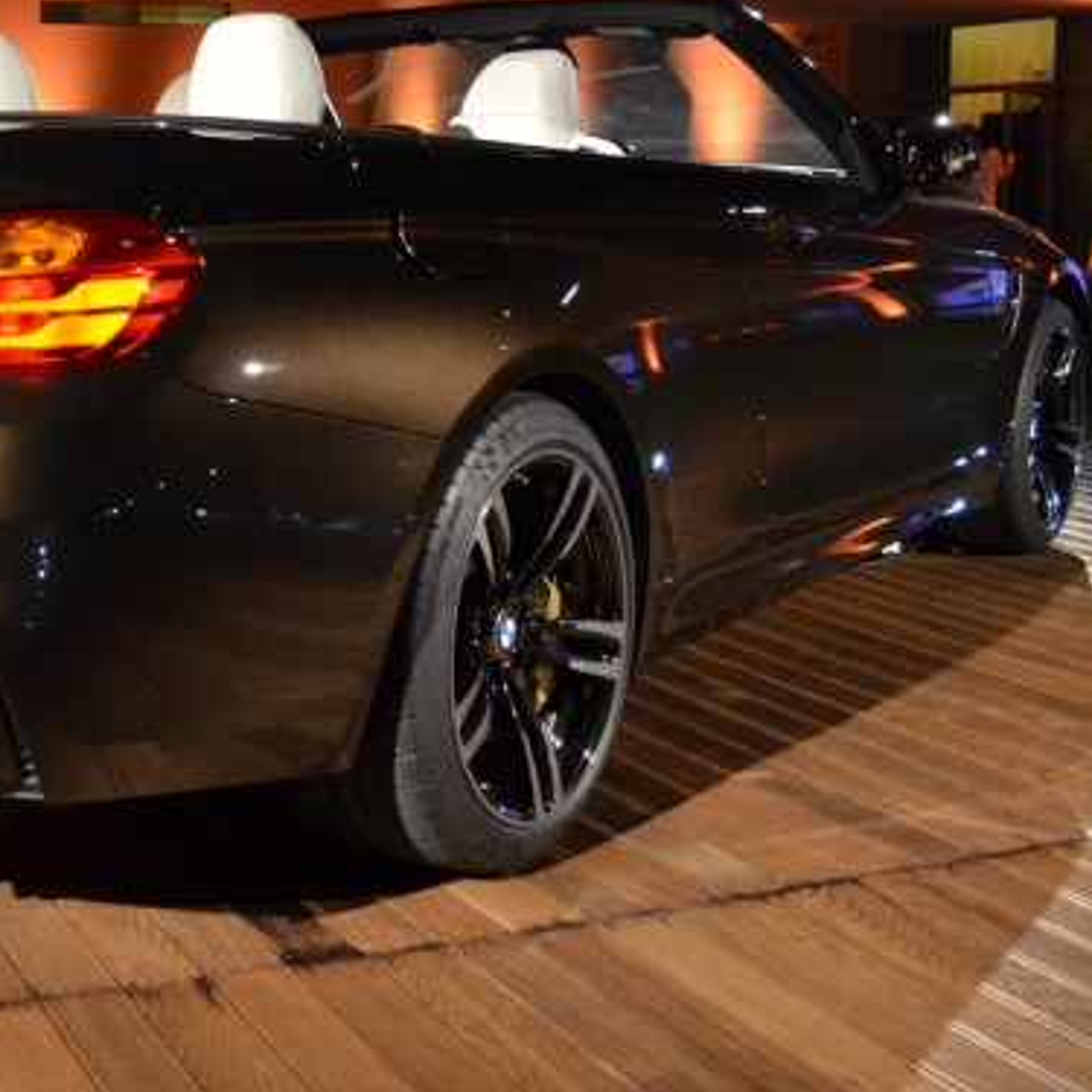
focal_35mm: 56
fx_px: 1999
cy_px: 466
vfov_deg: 30.5
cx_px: 227
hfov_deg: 29.9
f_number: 4
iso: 900
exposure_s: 1/30
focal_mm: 22
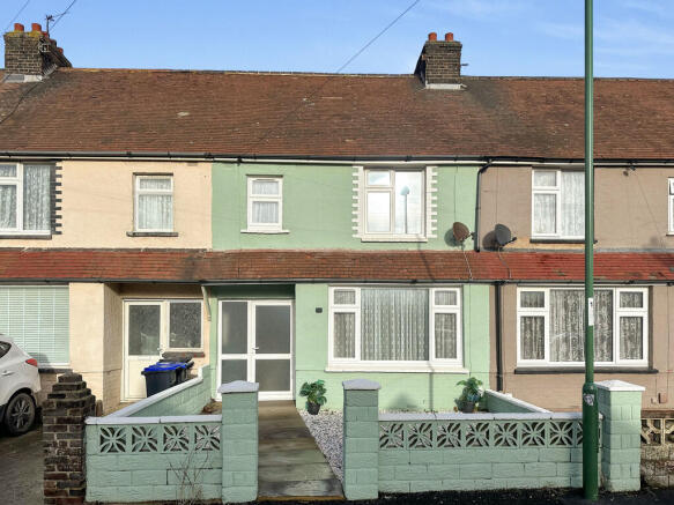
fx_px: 467
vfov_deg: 56.8
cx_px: 337
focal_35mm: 24
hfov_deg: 71.6
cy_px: 252
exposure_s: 1/6211
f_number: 1.78
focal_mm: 6.86
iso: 80
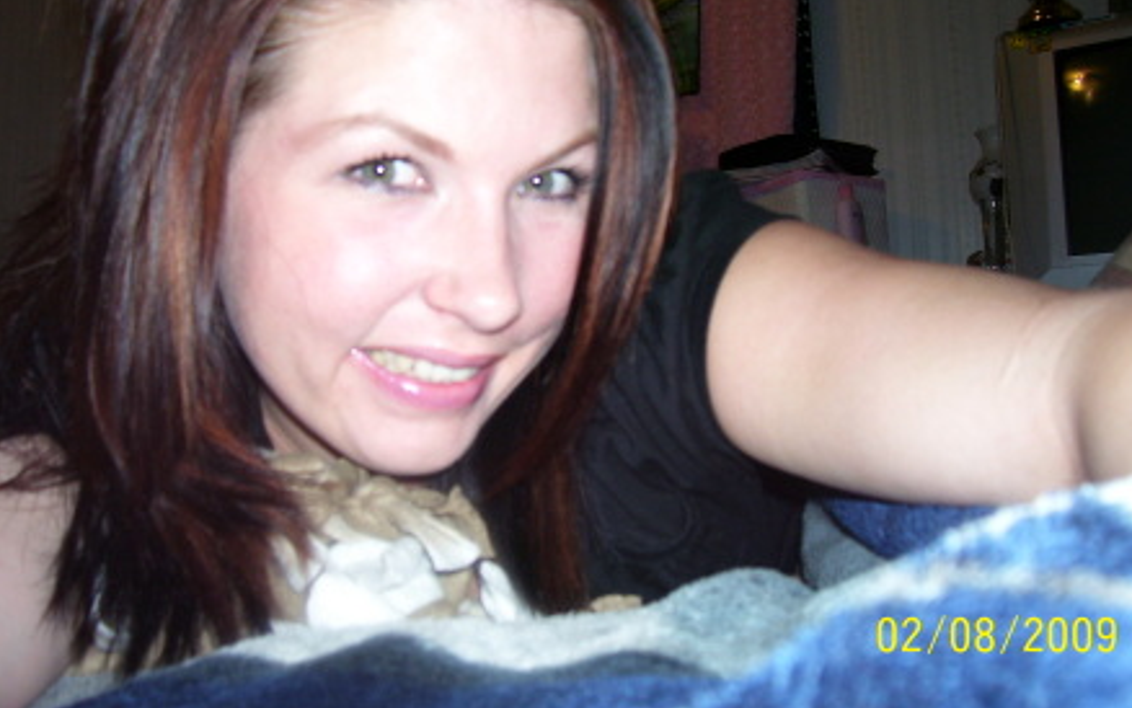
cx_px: 579
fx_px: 1142
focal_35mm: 37
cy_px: 306
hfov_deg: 52.7
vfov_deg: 34.4
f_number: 2.7
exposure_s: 1/60
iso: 125
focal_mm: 5.6
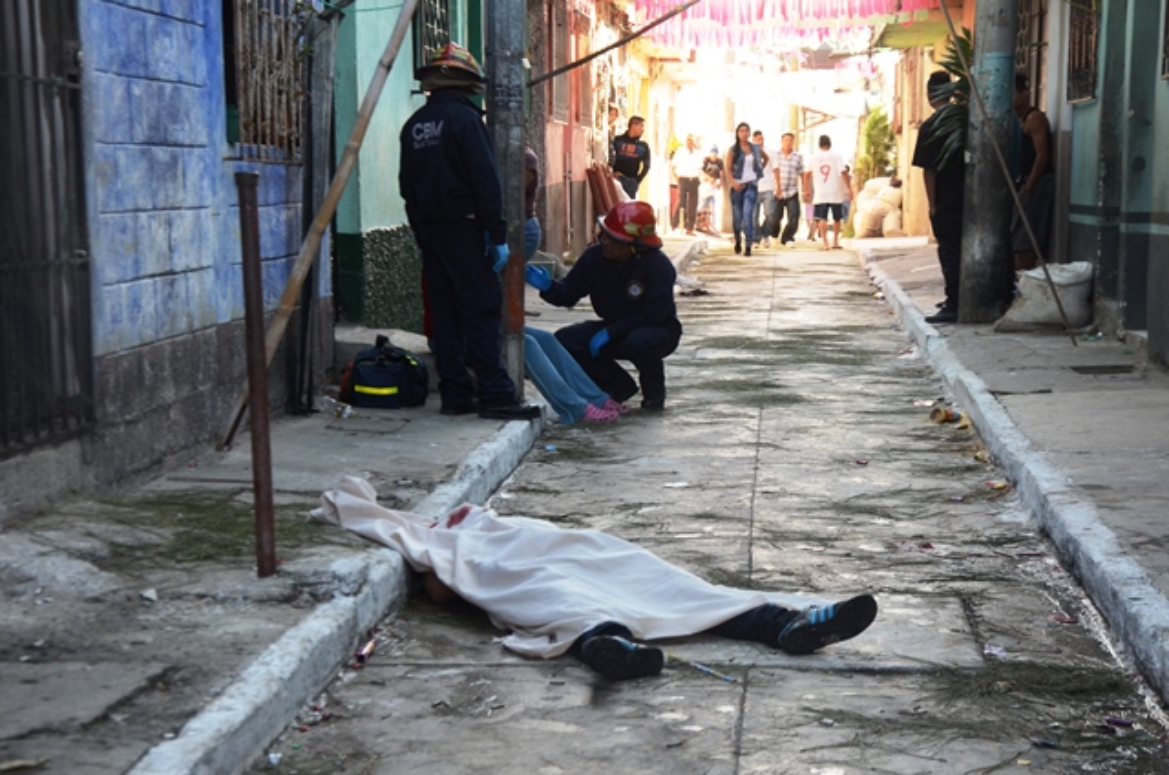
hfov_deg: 28.1
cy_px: 388
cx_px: 584
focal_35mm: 72
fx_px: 2333
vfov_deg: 18.8
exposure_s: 1/160
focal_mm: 48
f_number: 6.3
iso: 800
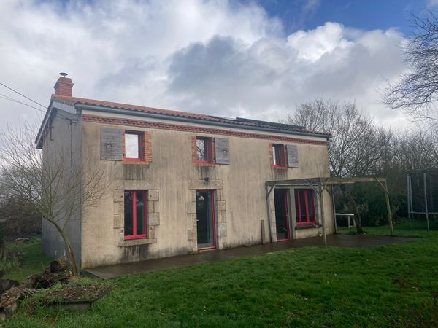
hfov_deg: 63.4
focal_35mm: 28
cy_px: 164
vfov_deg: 49.7
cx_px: 219
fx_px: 354
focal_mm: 3.99
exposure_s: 1/2288
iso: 20
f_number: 1.8
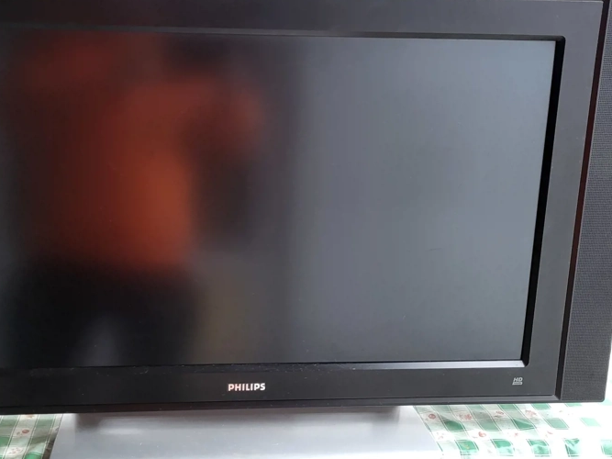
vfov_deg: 36.7
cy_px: 192
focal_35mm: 39
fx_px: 689
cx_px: 234
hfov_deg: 47.5
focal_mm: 5.4
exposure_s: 1/50
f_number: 1.8
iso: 250
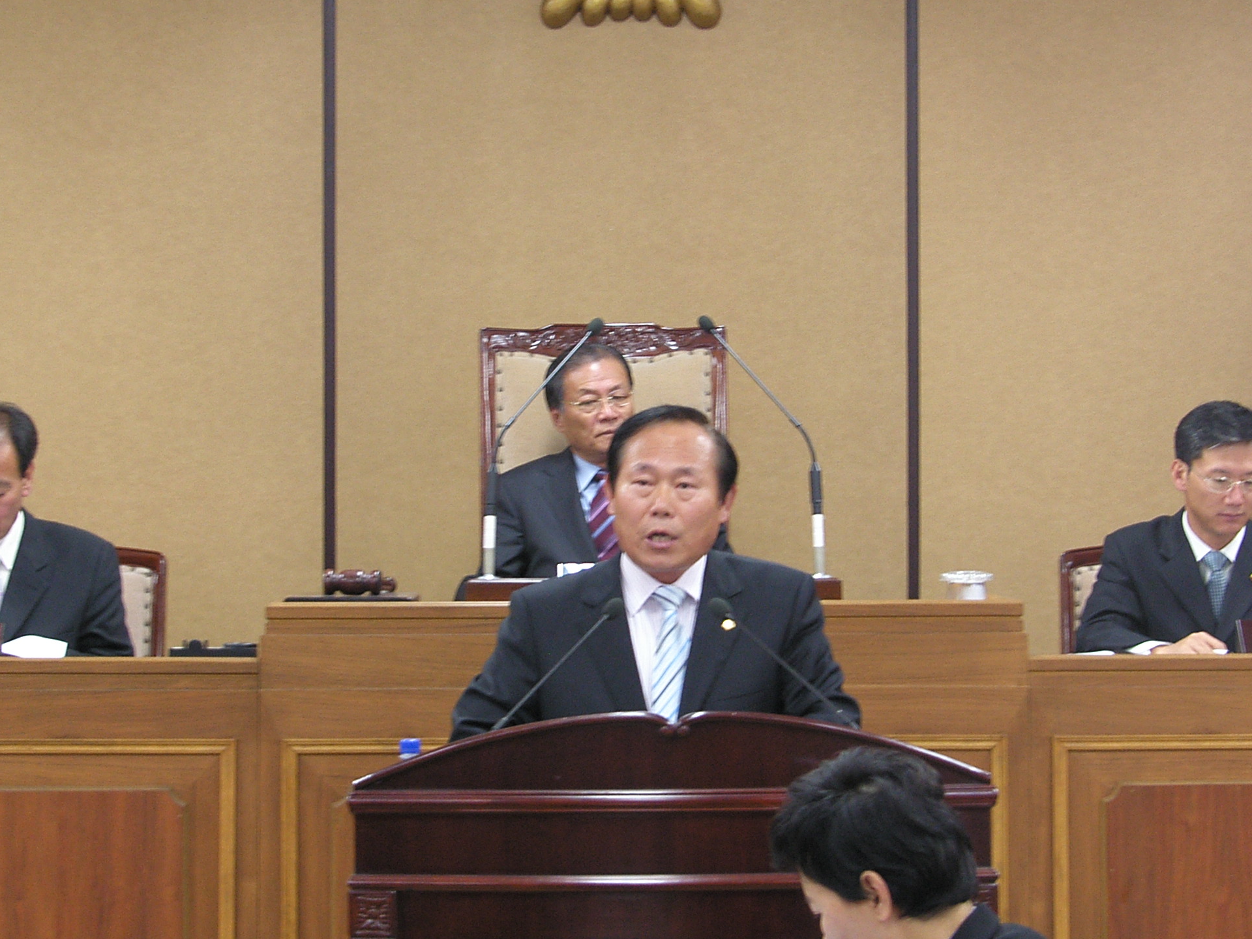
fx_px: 4304
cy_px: 420
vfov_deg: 12.4
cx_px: 651
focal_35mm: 119
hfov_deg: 16.6
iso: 100
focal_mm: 18
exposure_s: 1/8
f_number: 3.2
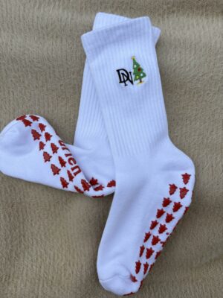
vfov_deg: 67.3
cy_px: 149
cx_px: 112
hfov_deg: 53.1
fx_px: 223
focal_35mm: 26
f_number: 1.6
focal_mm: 5.96
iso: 40
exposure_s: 1/296
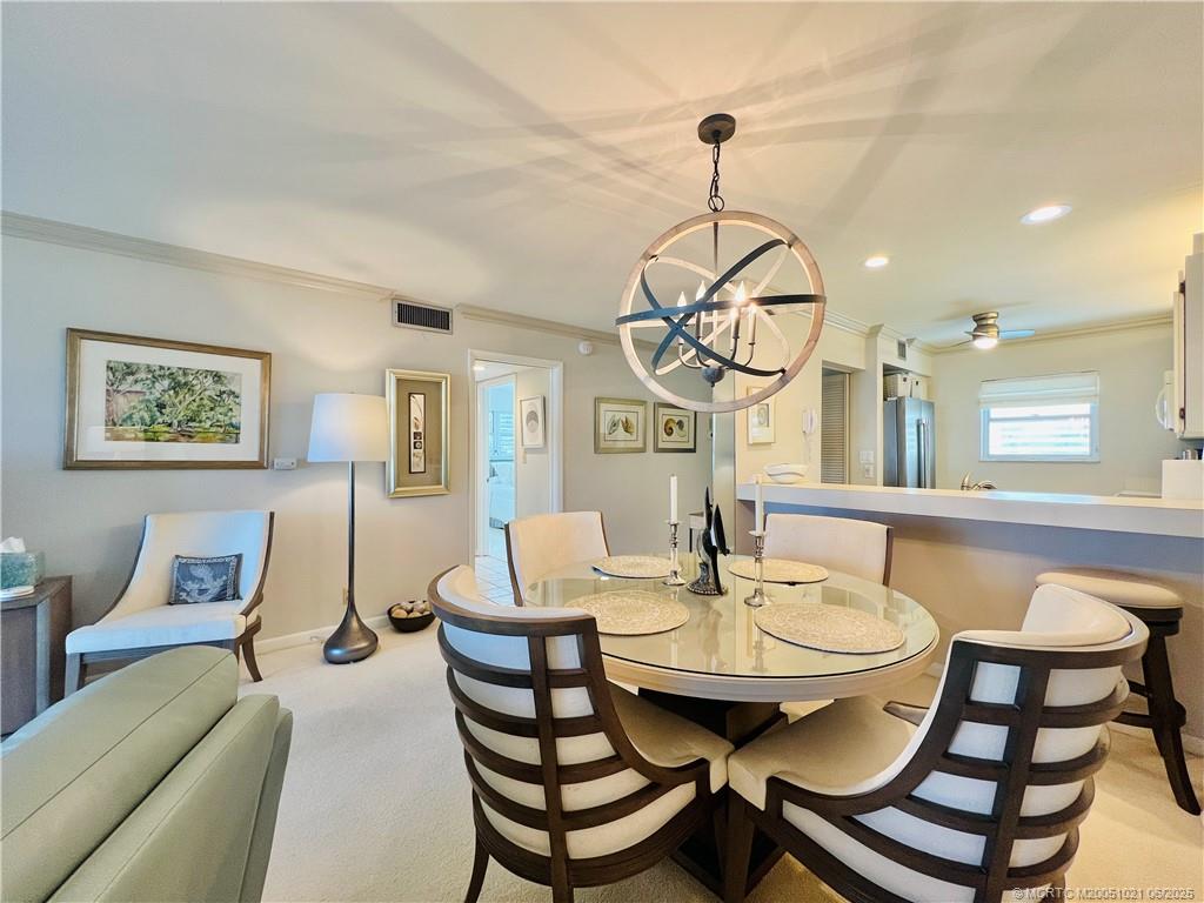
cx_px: 602
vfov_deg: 89.9
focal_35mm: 13
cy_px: 452
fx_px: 452
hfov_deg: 106.2
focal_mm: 1.57
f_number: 1.8
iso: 160
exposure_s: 1/120
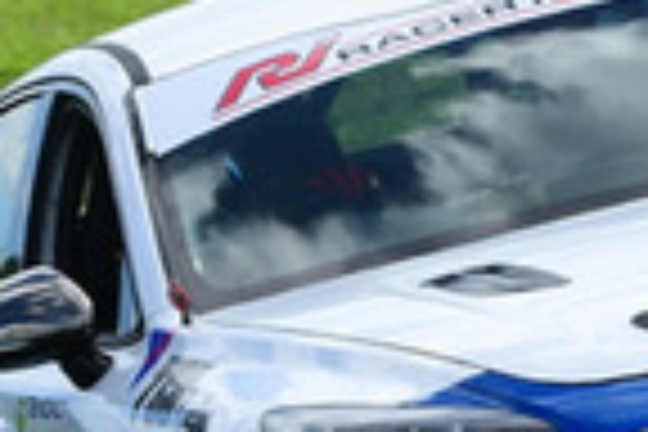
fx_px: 29950
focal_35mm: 1664
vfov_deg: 0.8
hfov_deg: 1.2
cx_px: 774
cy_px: 68
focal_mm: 200
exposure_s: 1/640
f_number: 13
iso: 800
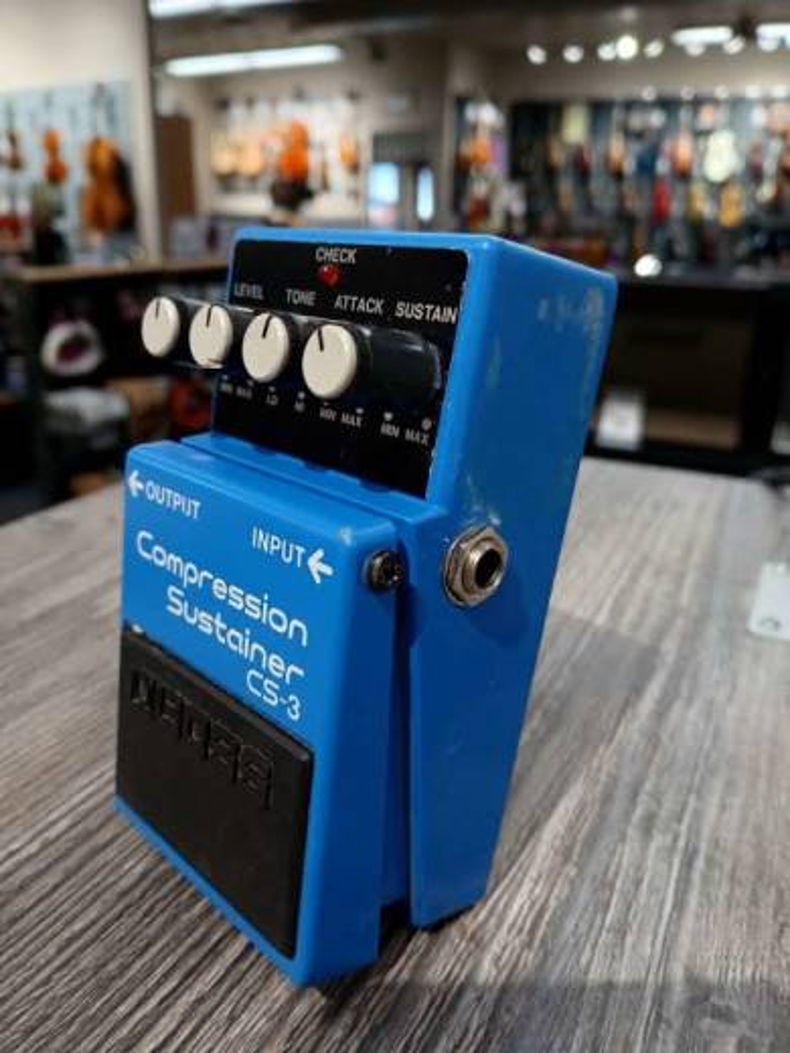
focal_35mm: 26
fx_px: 791
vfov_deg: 67.3
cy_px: 526
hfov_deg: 53.1
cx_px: 395
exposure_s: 1/60
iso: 200
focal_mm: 3.98
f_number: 1.8
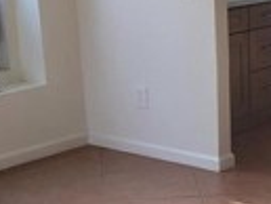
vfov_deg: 12.4
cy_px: 193
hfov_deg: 14.8
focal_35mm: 119
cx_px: 464
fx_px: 932
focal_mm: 5.56
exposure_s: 1/158
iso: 100
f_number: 1.8
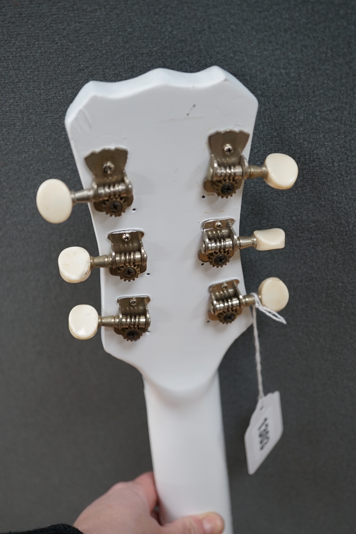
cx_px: 178
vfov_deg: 43.6
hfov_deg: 29.9
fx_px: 668
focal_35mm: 45
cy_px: 267
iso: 400
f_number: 3.5
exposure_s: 1/60
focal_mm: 30
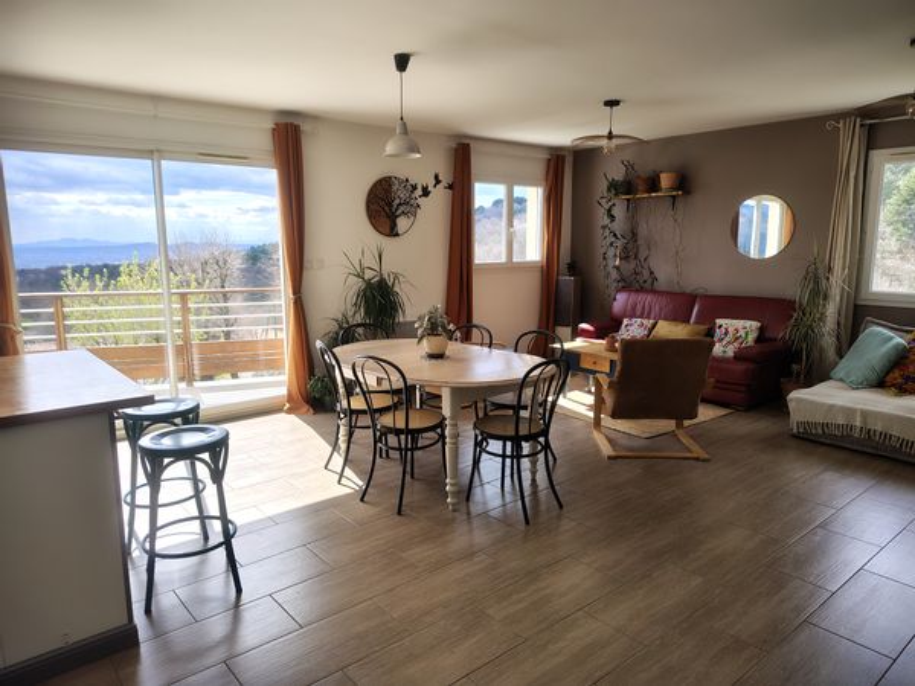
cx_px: 458
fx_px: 634
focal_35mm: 24
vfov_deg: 56.8
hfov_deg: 71.6
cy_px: 343
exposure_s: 1/163
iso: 100
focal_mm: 5.56
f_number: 1.8
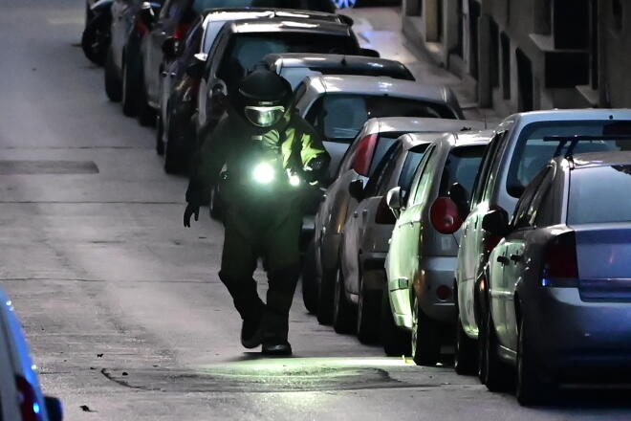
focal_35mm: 200
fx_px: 3505
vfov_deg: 6.9
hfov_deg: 10.3
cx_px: 316
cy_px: 210
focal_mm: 200
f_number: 2.8
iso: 2500
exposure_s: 1/60
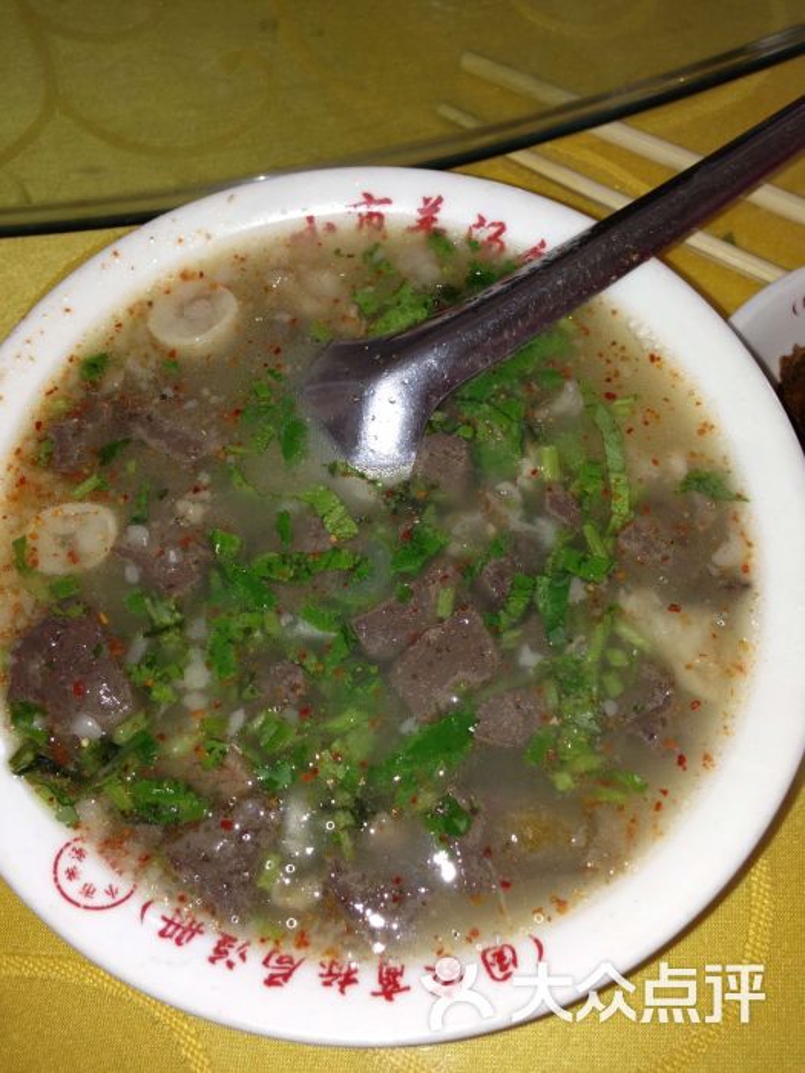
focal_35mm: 33
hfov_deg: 42.9
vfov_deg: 55.4
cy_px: 536
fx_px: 1023
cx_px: 402
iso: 50
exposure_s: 1/91
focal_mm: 4.13
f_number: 2.4
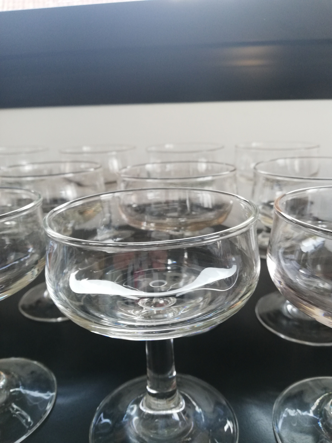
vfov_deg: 67.3
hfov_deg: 53.1
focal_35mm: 26
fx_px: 332
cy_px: 222
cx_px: 166
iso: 160
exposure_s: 1/50
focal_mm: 3.81
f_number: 2.2
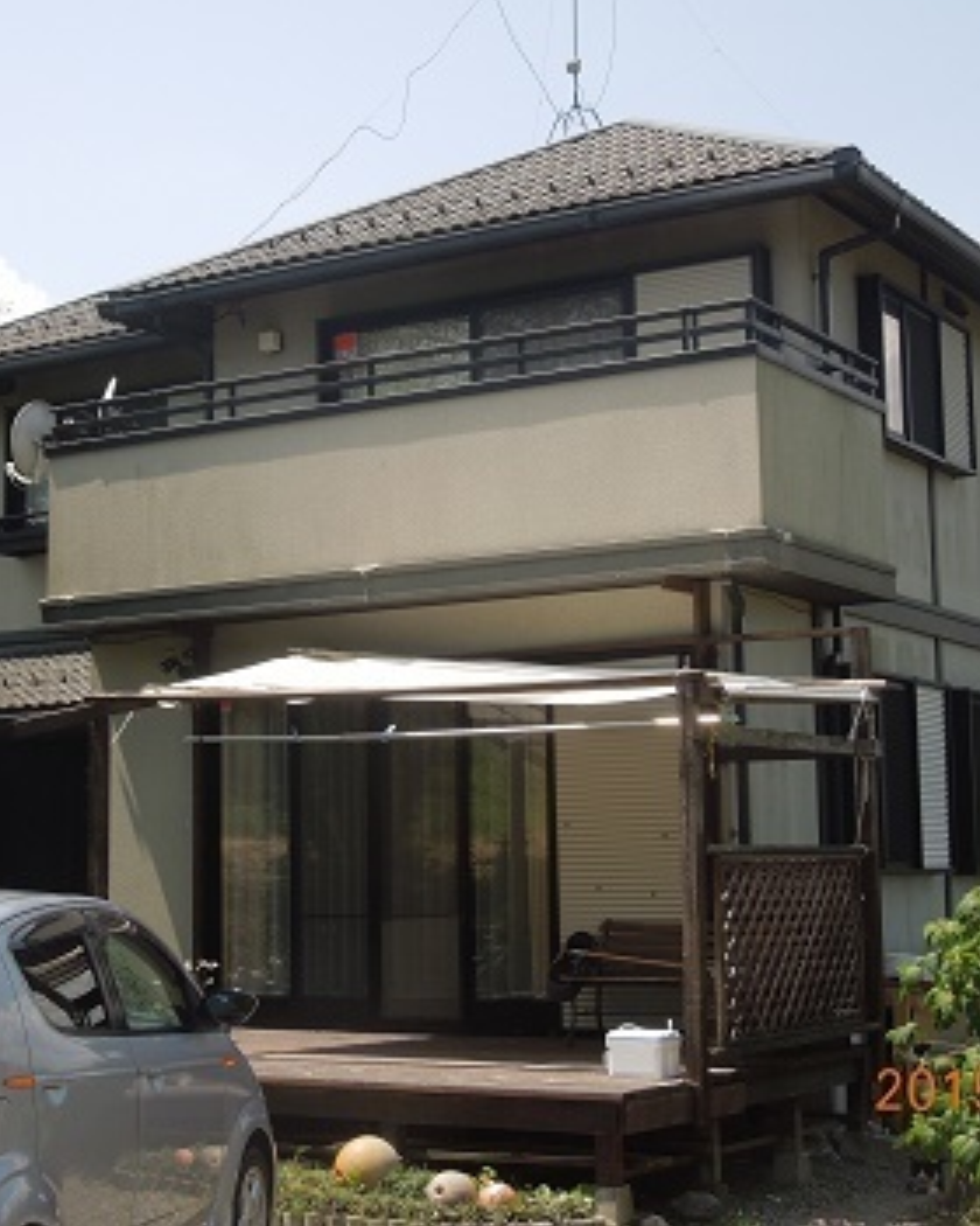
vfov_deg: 31.4
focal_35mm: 60
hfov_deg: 25.3
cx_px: 399
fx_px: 2175
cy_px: 573
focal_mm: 7.8
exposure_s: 1/500
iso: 100
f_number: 3.9
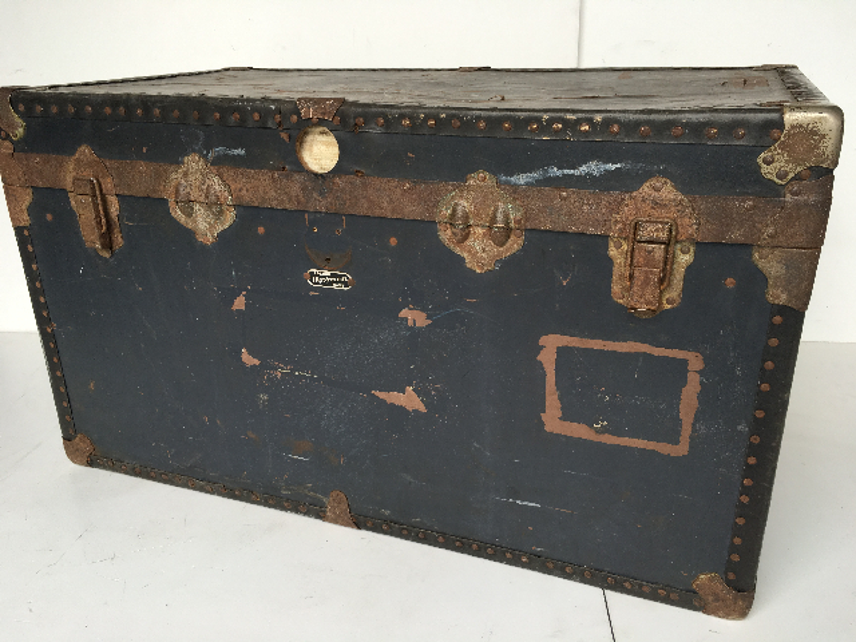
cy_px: 321
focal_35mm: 29
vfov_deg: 48.2
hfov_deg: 61.7
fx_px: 717
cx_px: 428
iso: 32
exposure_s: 1/120
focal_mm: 4.15
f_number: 2.2
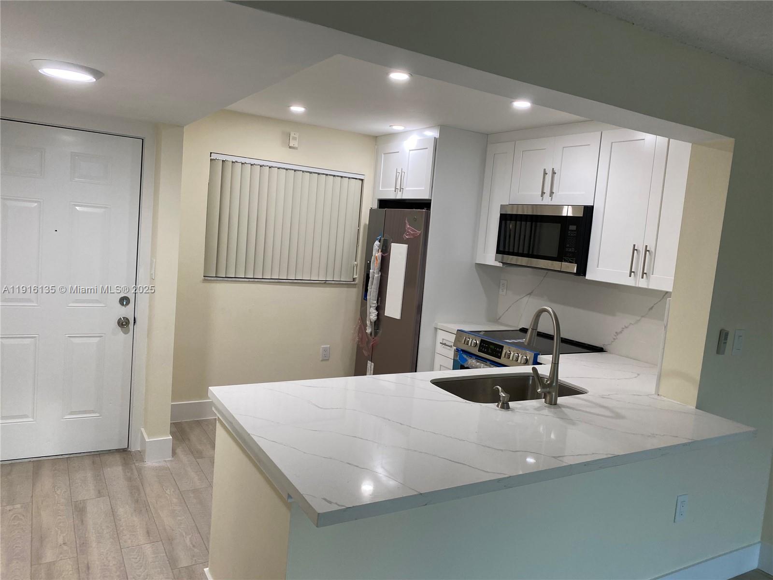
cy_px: 290
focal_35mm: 26
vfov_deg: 53.1
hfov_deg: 67.3
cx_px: 386
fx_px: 581
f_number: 1.8
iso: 100
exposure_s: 1/120
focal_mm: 4.25
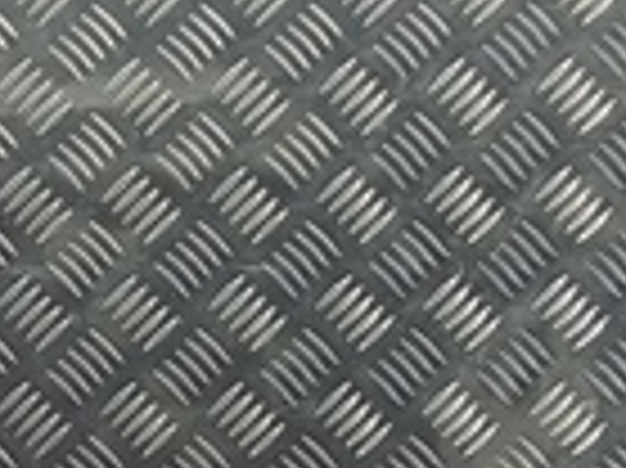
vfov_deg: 8.2
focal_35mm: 170
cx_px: 0
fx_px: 3072
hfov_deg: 11.5
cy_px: 999
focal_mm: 4.11
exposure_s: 1/50
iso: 139
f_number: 1.6
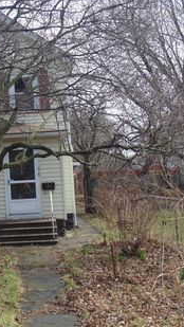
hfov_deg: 19.2
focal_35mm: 60
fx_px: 520
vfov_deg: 34.8
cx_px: -18
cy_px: 136
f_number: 3.4
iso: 80
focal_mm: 6.2
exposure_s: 1/500
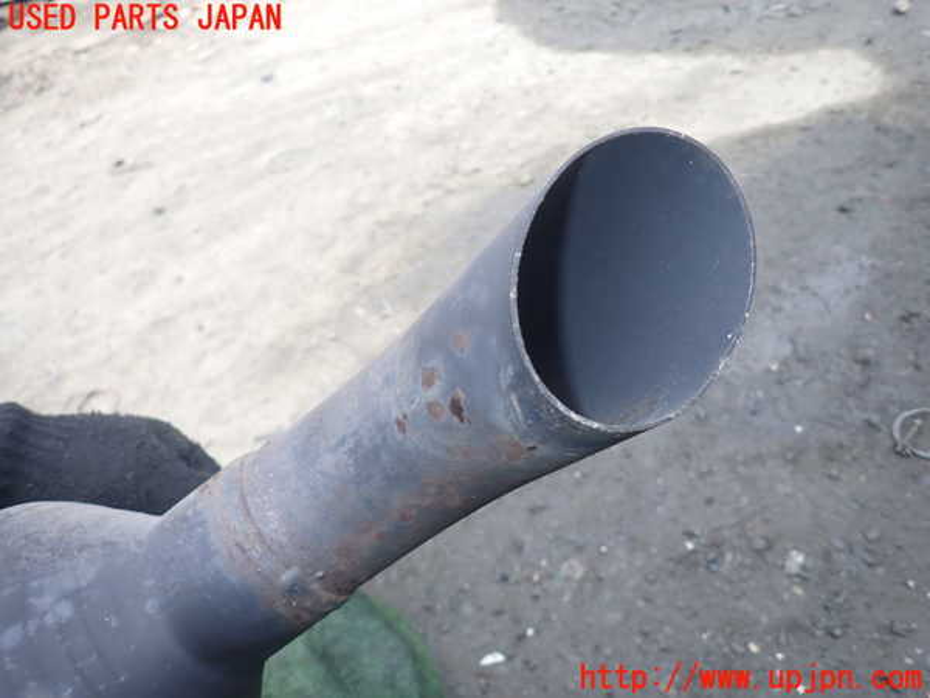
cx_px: 465
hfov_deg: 69.4
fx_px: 672
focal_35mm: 25
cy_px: 349
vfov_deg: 54.9
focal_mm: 4.5
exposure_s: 1/80
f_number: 5.6
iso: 100
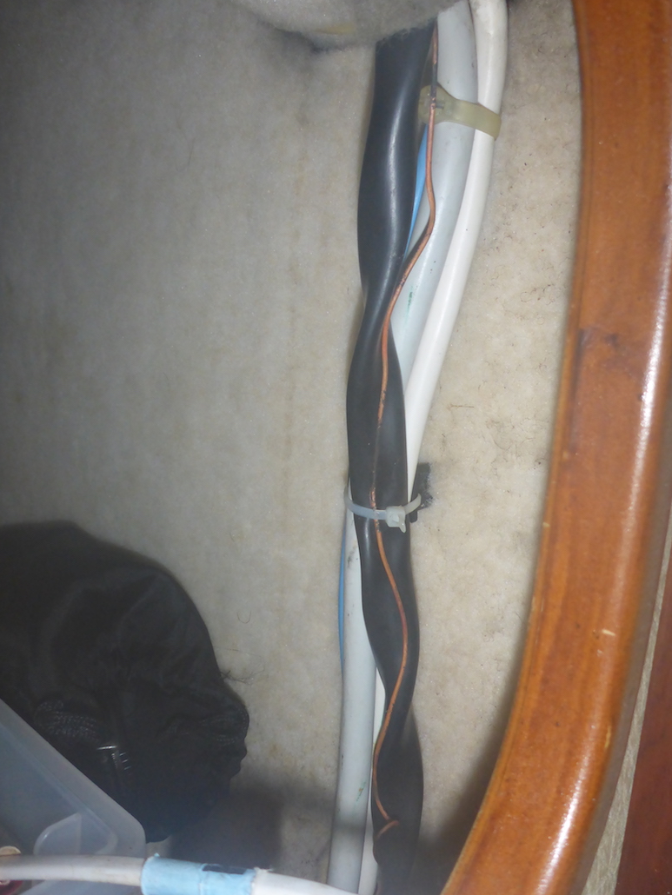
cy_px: 441
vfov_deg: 61.6
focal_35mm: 29
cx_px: 333
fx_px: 750
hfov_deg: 48.2
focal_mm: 4.9
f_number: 3.3
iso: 400
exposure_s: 1/60
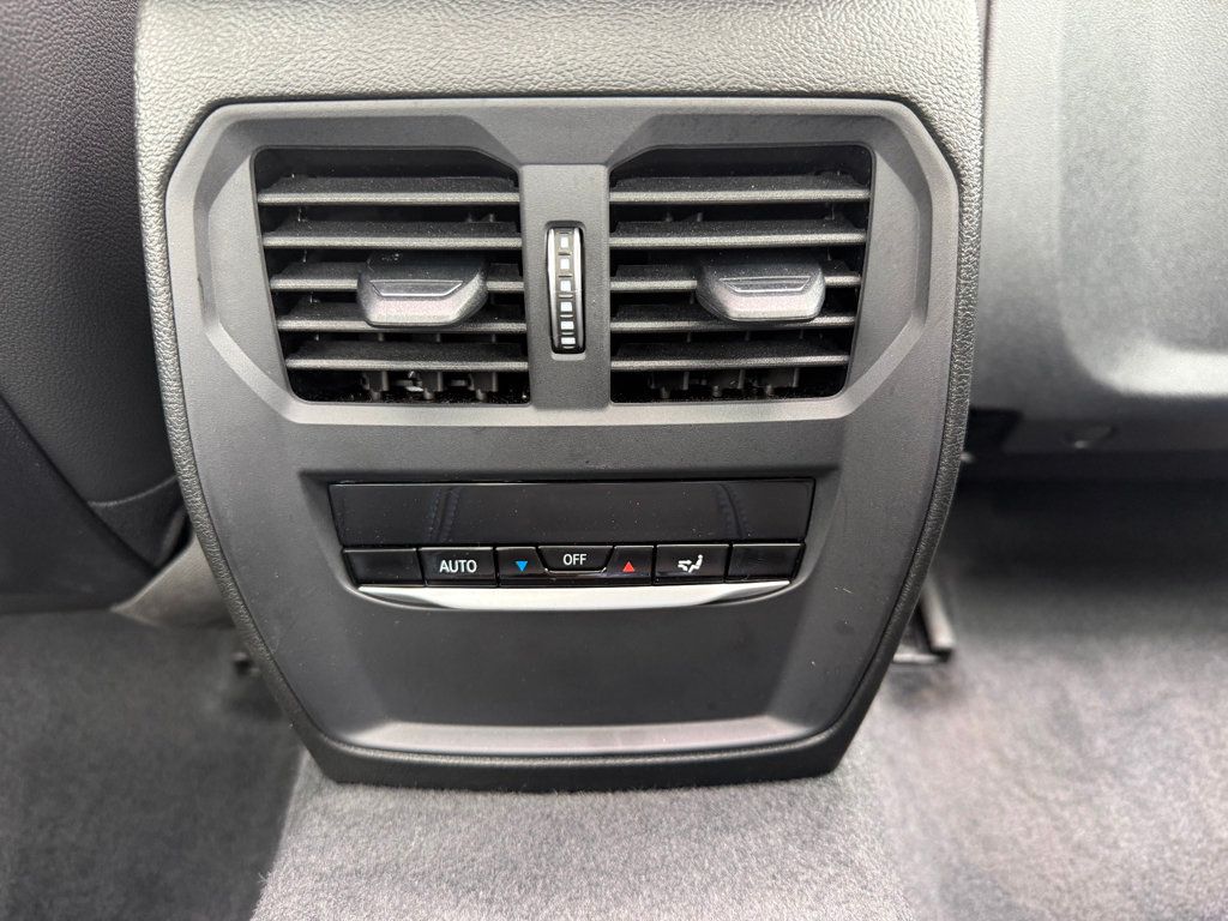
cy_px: 460
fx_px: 851
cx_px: 614
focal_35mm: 24
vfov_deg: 56.8
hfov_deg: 71.6
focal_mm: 6.76
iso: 320
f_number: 1.78
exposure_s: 1/60
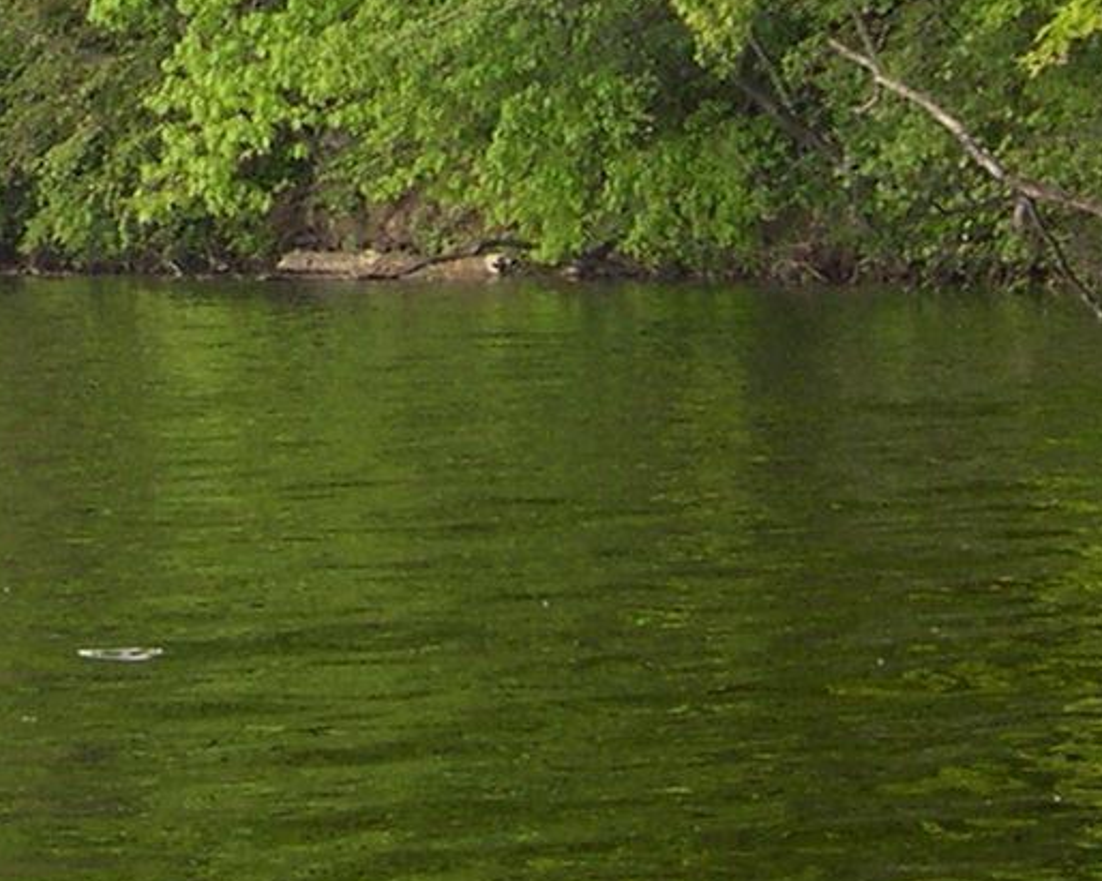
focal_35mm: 164
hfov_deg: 11.5
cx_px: -294
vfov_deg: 9.2
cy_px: -315
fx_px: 5348
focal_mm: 8
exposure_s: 1/381
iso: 100
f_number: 2.8
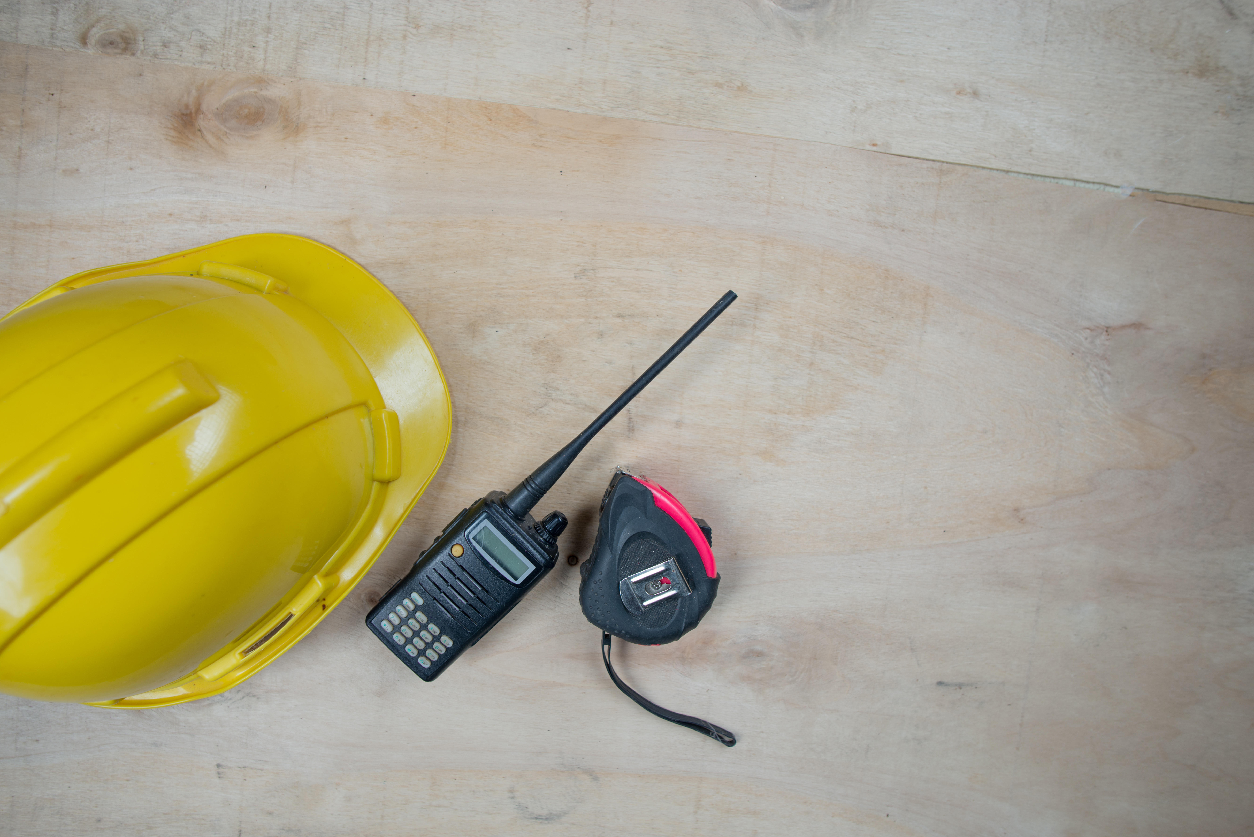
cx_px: 627
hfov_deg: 84.0
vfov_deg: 62.0
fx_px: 697
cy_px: 418
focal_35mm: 20
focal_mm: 20
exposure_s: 1/125
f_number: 4.5
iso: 100
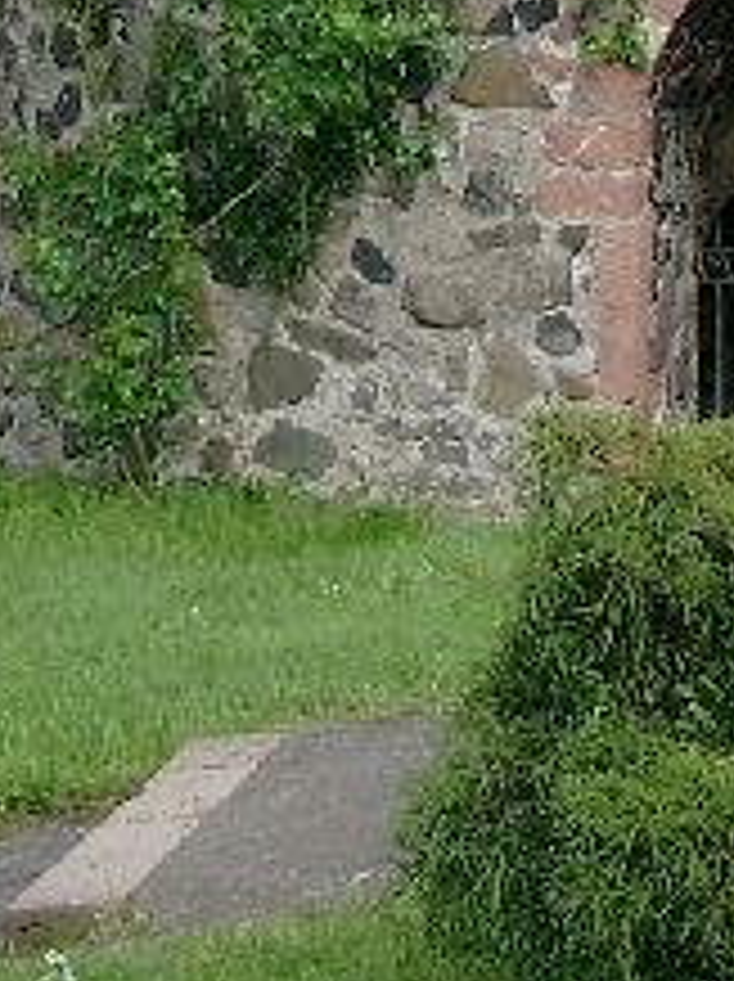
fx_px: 8952
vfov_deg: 6.2
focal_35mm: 316
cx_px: 761
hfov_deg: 4.7
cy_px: -504
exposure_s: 1/167
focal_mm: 17.86
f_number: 4
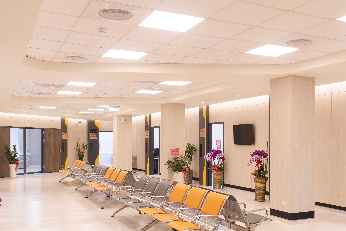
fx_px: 375
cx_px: 218
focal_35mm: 39
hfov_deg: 49.0
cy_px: 155
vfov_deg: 33.9
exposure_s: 1/13
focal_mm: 28
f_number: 9
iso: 200
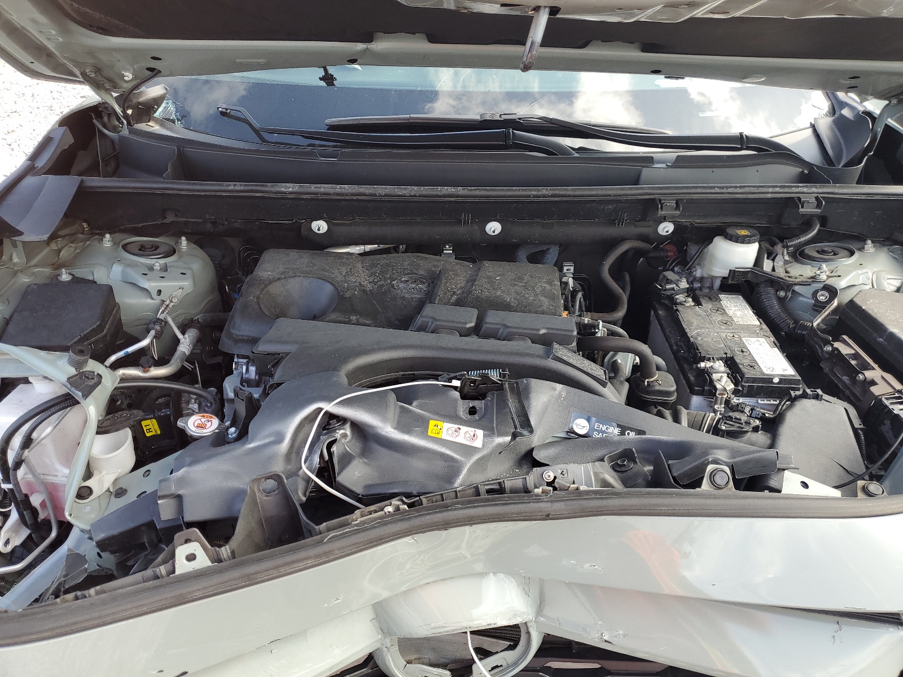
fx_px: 678
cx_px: 452
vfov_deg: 53.1
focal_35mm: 26
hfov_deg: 67.3
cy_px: 338
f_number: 1.5
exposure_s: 1/312
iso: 50
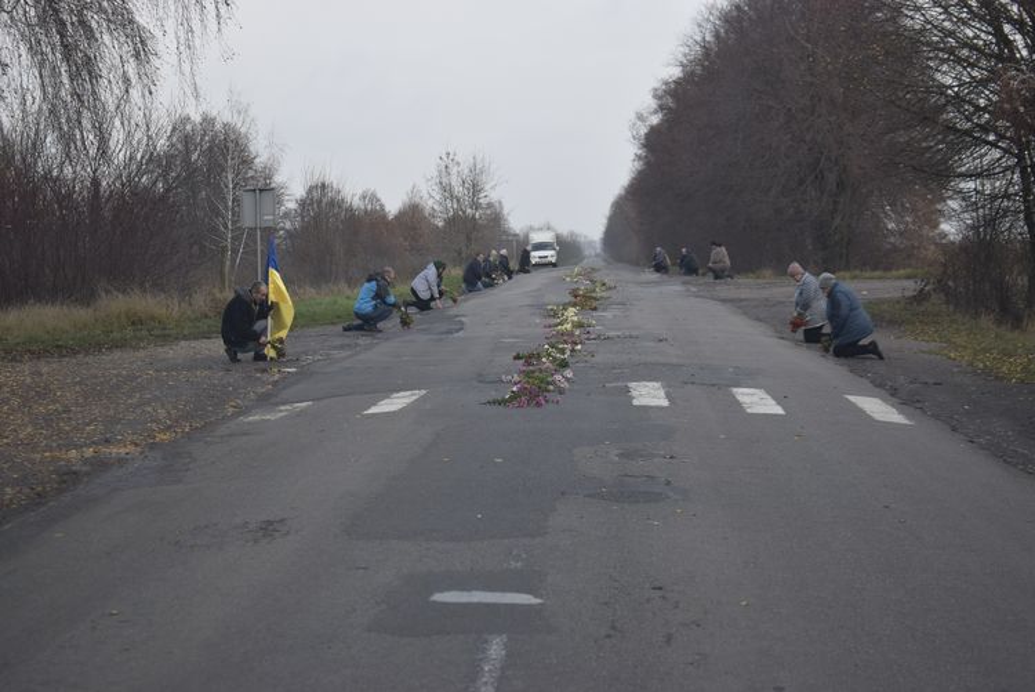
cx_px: 518
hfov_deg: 24.6
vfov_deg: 16.6
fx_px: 2373
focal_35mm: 82
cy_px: 346
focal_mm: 55
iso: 400
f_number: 5.6
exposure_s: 1/500
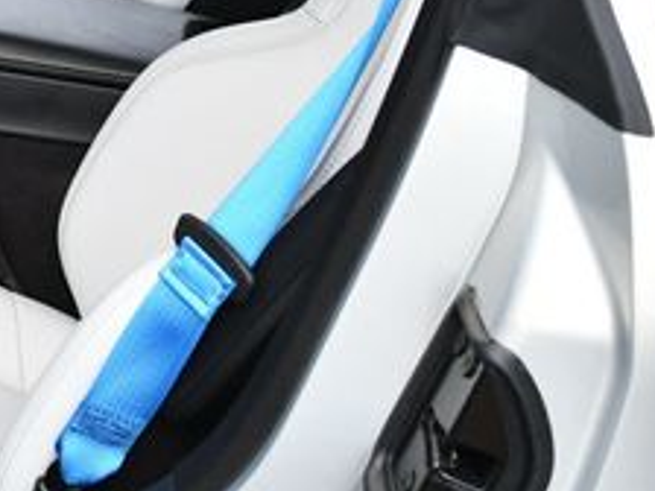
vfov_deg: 14.8
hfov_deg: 18.2
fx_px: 1873
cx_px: -240
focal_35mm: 99
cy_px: 44
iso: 400
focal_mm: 18
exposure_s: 1/250
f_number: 4
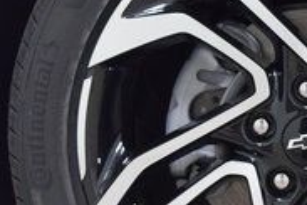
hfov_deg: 15.9
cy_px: 137
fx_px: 1074
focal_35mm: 126
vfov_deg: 10.9
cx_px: 307
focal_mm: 24
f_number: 4
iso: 1600
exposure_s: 1/60
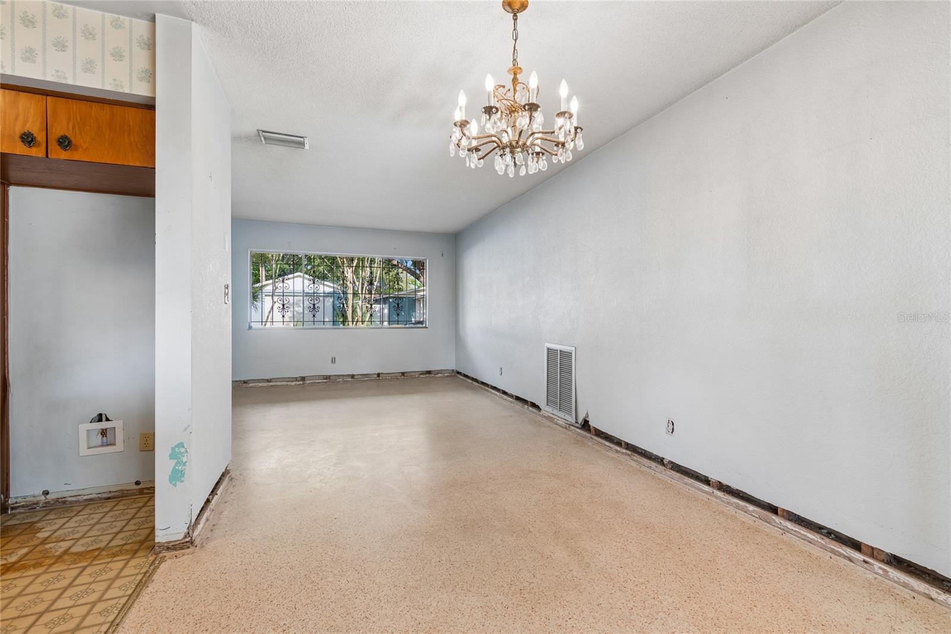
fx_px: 396
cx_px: 476
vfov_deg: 77.3
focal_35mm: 15
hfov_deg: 100.4
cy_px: 317
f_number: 7.1
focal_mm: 10
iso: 100
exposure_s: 1/15
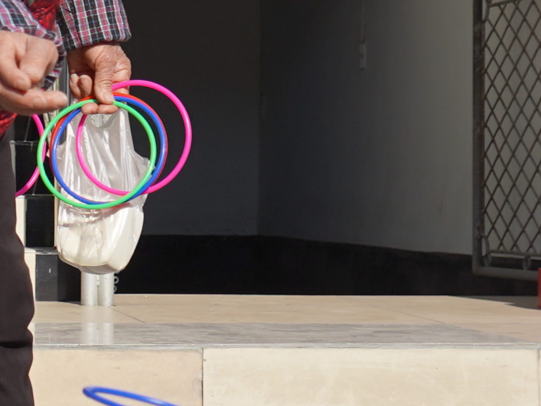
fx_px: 2594
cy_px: 242
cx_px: -461
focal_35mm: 166
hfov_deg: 11.0
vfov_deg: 8.9
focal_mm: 29
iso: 100
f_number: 5
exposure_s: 1/1000
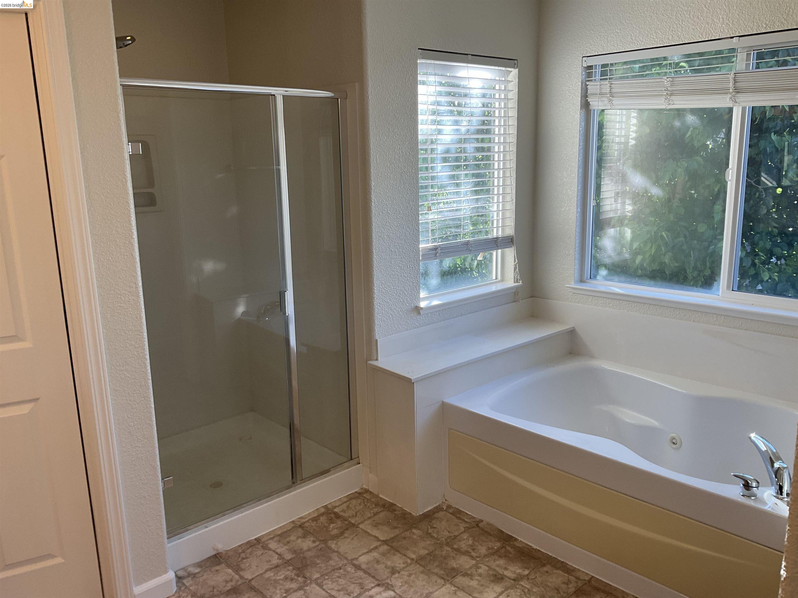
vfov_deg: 48.2
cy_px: 299
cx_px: 399
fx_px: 669
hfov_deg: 61.7
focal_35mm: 29
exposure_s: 1/120
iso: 32
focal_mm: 3
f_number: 1.8
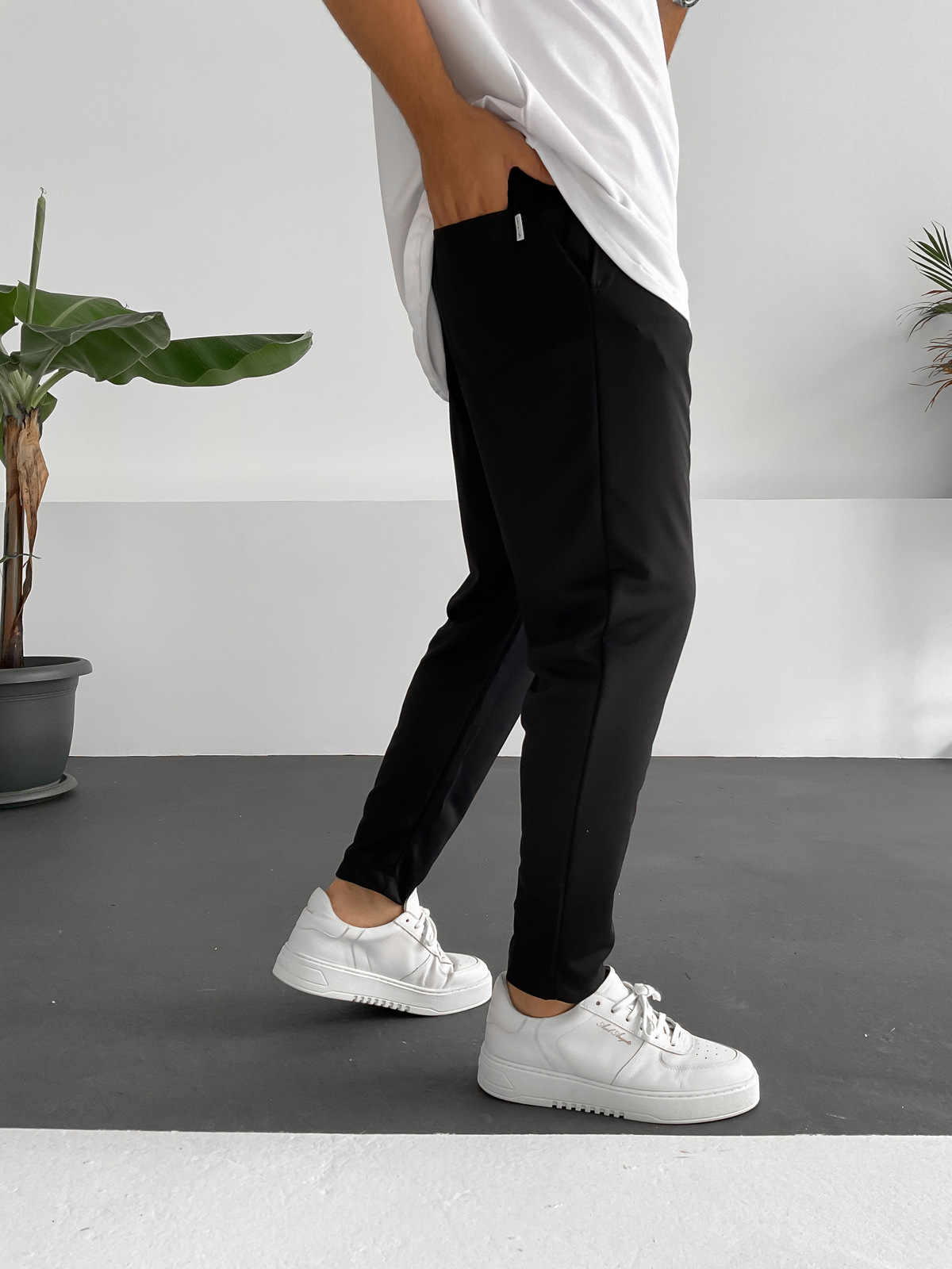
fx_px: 1063
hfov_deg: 48.2
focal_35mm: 29
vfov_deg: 61.7
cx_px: 476
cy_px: 634
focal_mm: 3
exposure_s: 1/115
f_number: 1.8
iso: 64
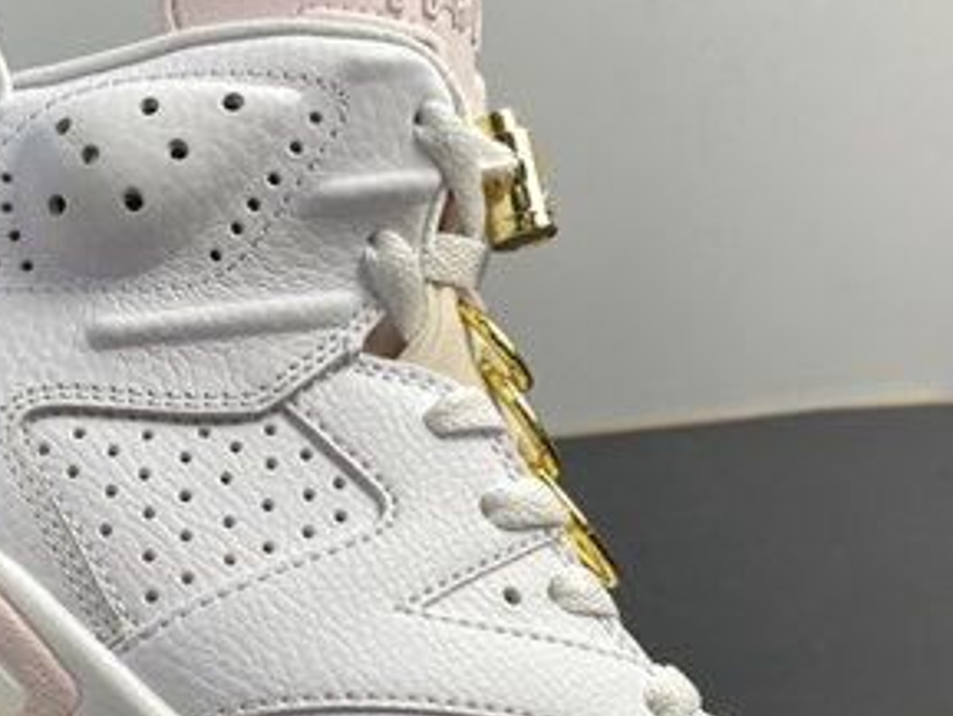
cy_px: 586
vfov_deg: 22.9
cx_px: 211
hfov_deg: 30.1
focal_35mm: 63
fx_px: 1735
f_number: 1.8
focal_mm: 4.25
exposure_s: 1/100
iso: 32
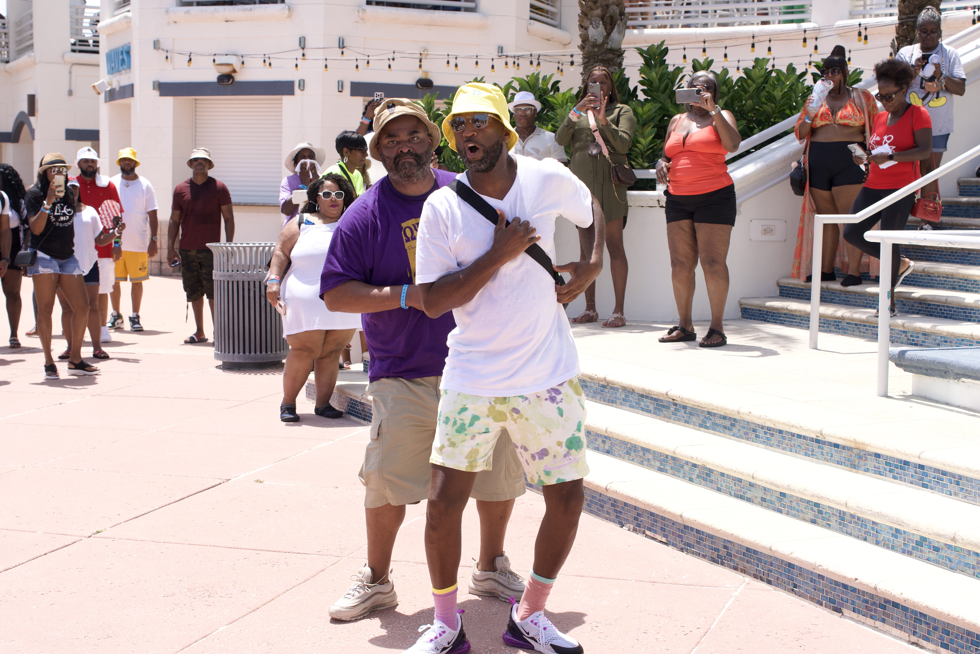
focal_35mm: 52
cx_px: 490
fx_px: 1416
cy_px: 327
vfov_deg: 26.0
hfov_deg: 38.2
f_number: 5
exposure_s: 1/1250
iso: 320
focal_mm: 35
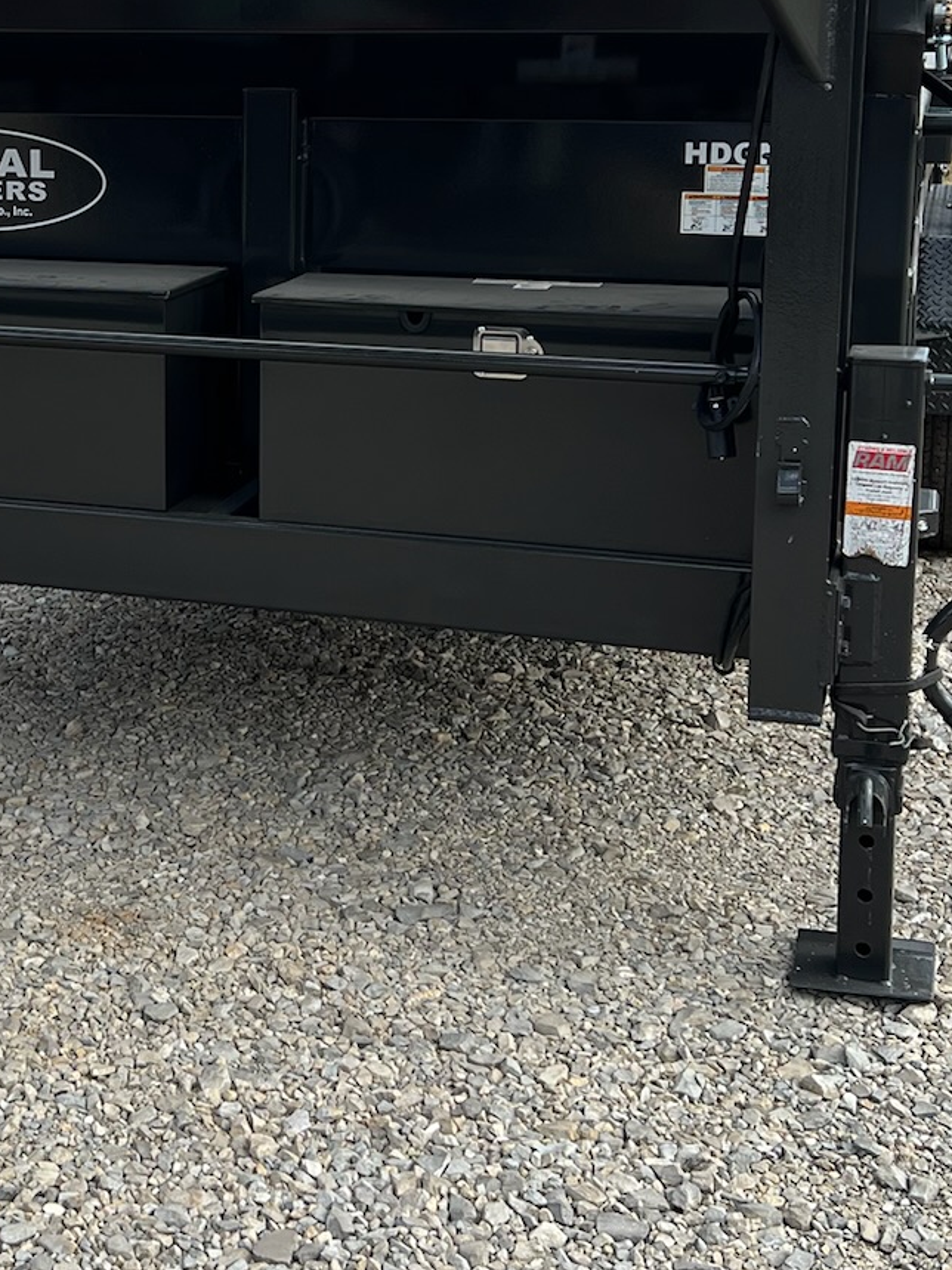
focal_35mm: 62
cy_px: 350
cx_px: 101
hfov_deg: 23.1
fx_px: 2274
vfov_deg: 30.8
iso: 50
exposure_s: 1/2404
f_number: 1.5
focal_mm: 5.7
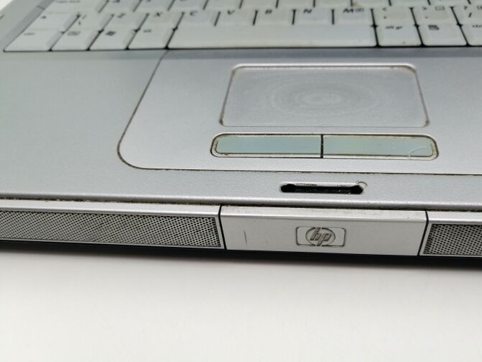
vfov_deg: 45.5
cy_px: 184
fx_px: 432
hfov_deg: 58.1
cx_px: 270
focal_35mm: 31
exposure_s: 1/111
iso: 50
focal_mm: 3.95
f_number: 1.8
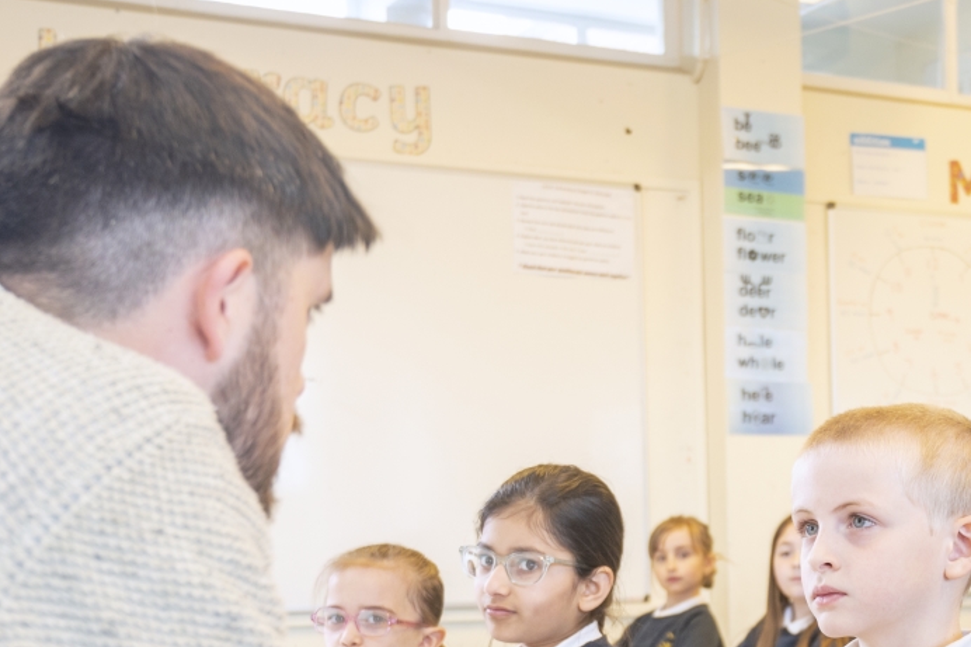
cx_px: 864
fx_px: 2138
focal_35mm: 79
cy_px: 584
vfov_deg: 17.0
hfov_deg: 24.9
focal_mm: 30.5
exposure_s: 1/40
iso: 320
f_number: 4
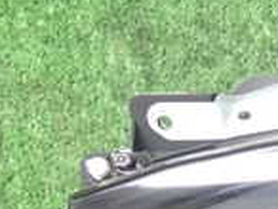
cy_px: 283
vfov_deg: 11.7
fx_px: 989
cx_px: 493
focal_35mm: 123
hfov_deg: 14.2
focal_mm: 5.4
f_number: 2.3
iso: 160
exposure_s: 1/60
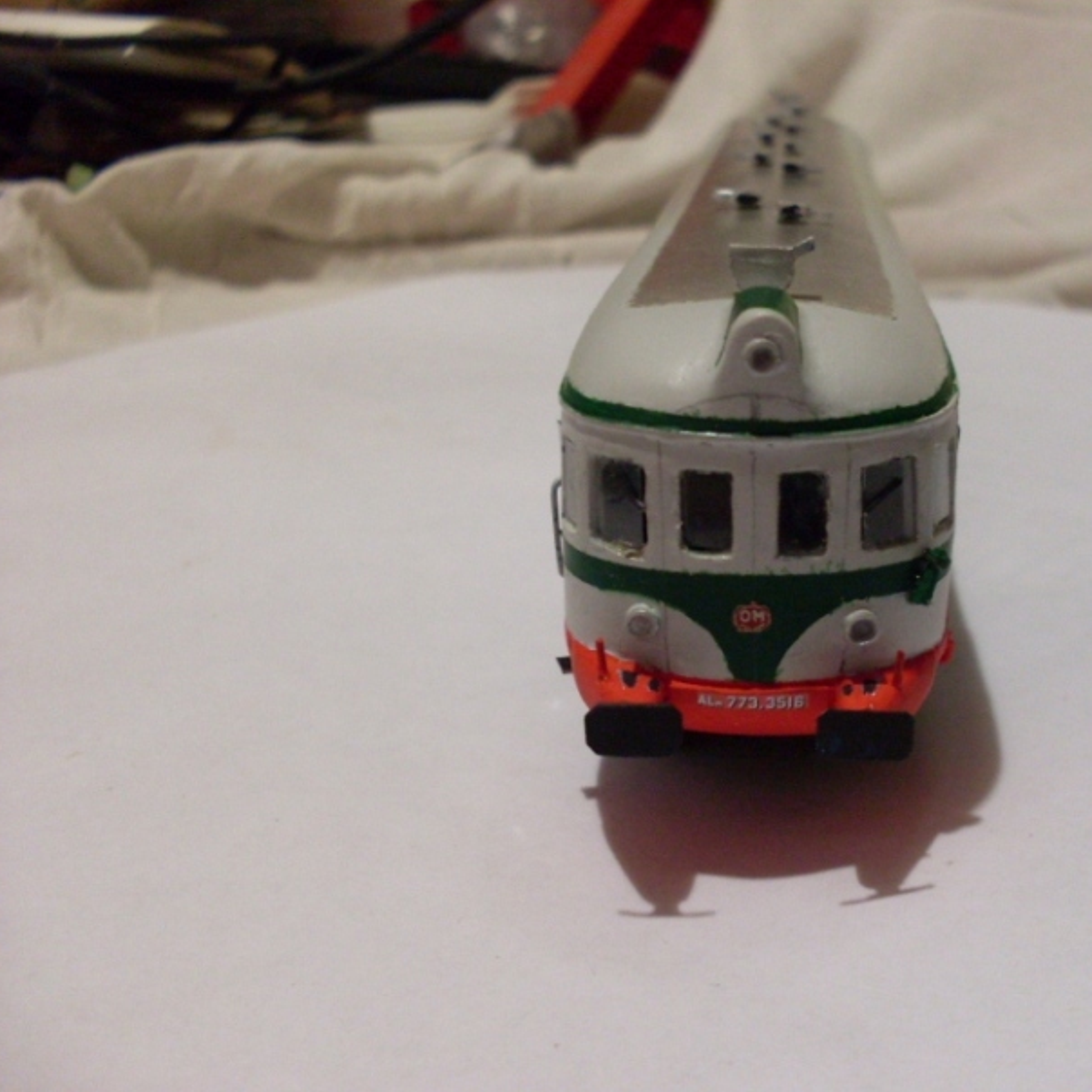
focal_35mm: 45
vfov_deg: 37.6
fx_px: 1606
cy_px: 546
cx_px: 723
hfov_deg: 37.2
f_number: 2.8
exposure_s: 1/15
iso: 200
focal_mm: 6.3
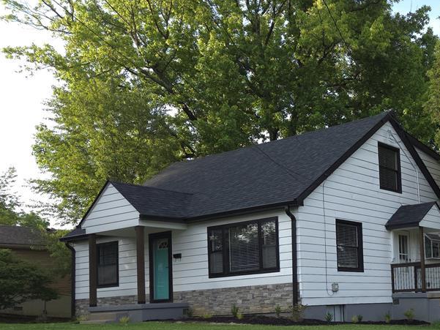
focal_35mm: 49
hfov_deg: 35.6
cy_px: 268
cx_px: 428
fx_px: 623
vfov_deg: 29.0
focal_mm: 5.4
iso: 50
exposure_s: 1/495
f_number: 1.8
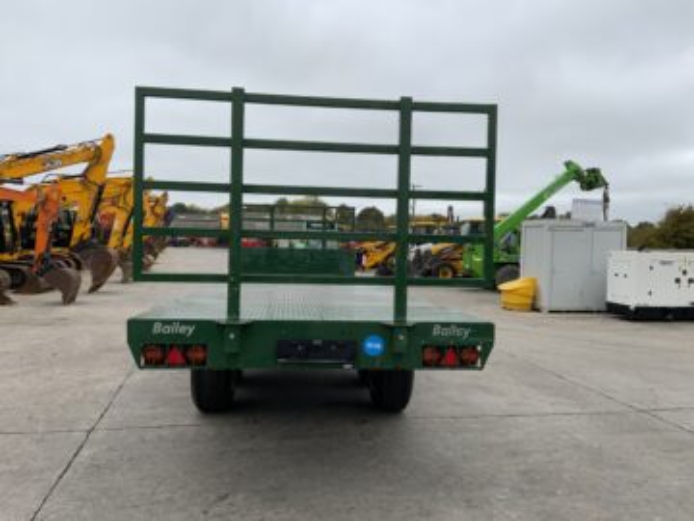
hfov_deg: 61.7
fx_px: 581
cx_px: 347
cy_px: 260
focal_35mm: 29
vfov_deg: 48.2
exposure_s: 1/700
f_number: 1.8
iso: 16
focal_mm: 3
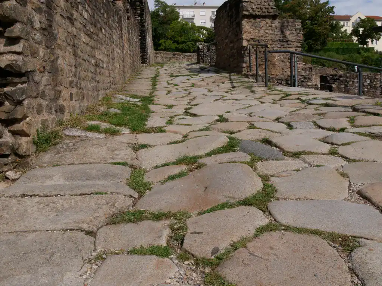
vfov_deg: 46.8
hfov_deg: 60.0
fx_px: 331
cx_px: 191
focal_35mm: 30
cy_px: 143
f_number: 14
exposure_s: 1/320
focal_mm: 15
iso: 200
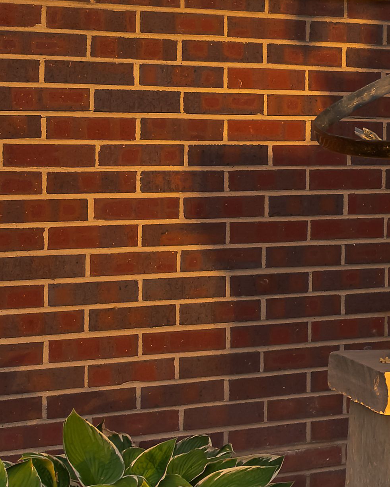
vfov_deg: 21.1
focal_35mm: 90
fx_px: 1303
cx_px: 923
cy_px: 174
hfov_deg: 13.1
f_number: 9
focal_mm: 19.5
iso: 250
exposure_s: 1.6
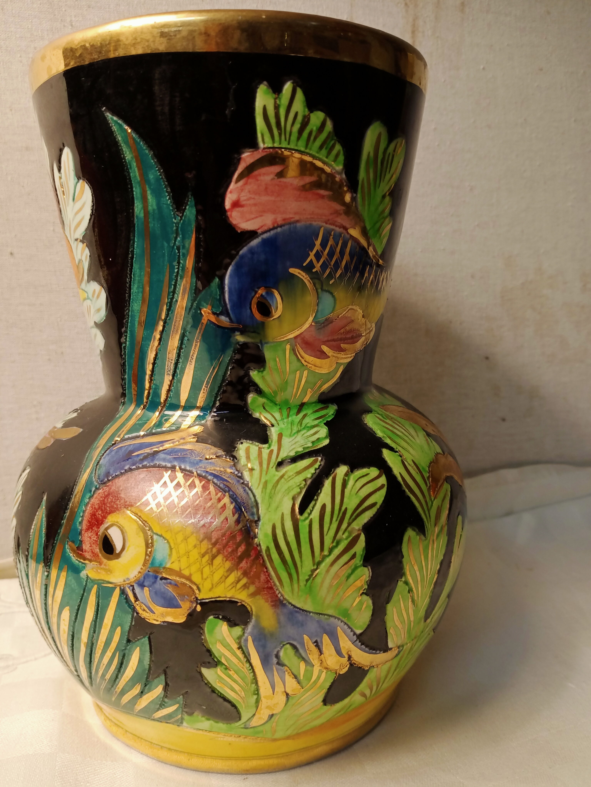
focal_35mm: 28
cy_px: 394
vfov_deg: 63.4
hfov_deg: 49.7
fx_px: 637
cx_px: 296
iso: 362
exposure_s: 1/33.3
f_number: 1.8
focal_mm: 4.05
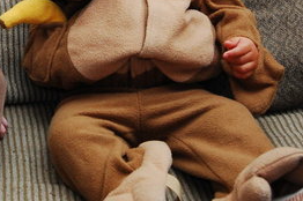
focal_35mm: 110
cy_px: 13
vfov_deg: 12.3
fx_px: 925
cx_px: 7
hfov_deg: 18.2
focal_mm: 30
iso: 800
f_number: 5.6
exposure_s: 1/60
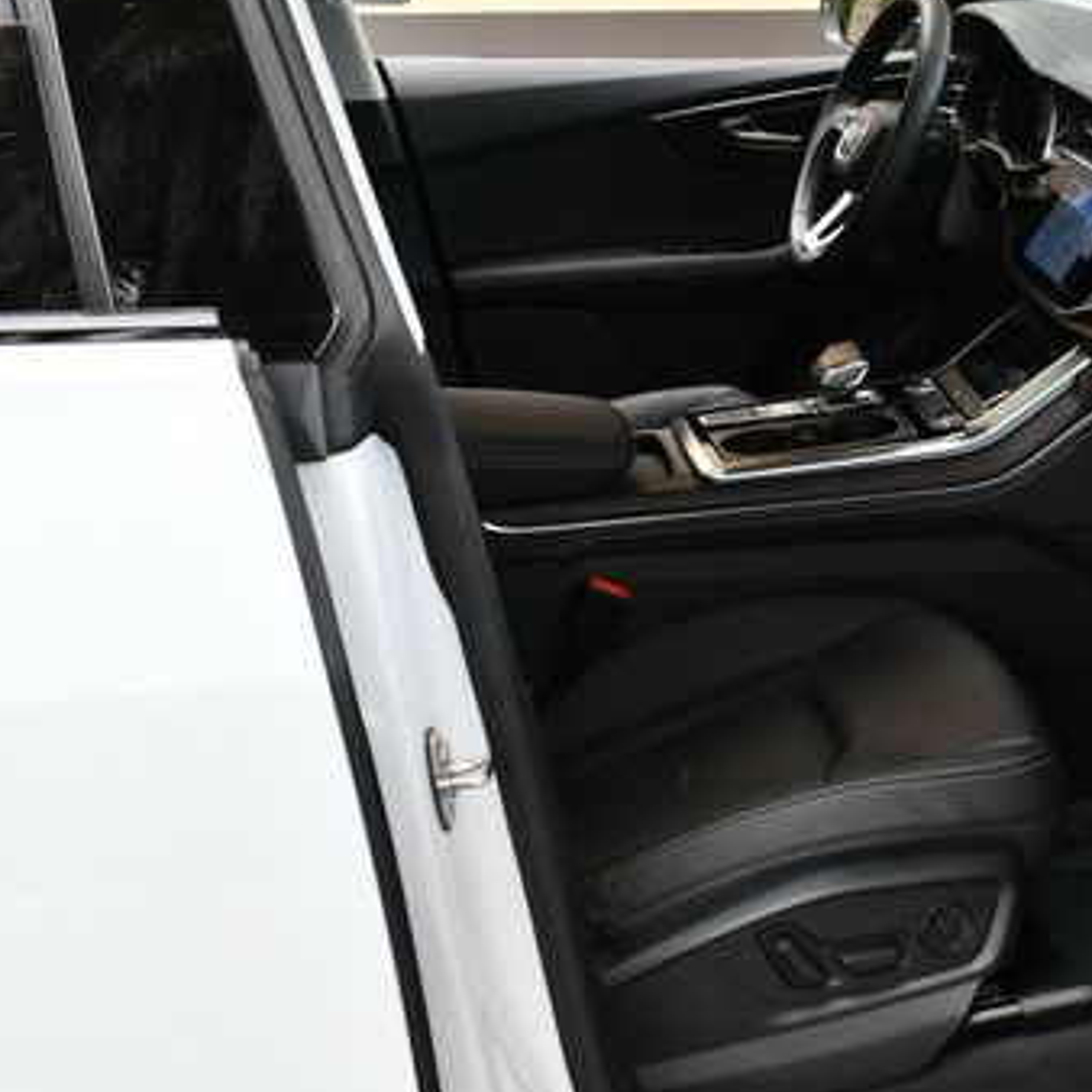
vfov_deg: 29.5
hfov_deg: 28.6
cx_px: 947
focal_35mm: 58
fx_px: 2070
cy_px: 565
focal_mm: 18
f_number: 5
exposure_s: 1/250
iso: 400
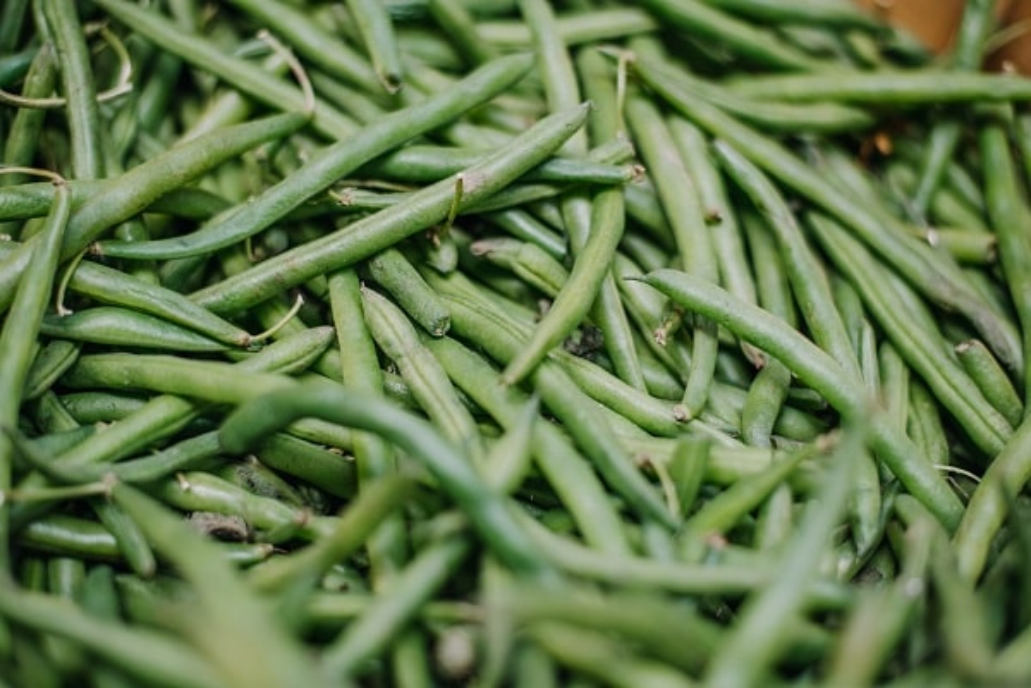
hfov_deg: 39.6
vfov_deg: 27.0
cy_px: 344
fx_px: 1432
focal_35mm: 50
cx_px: 516
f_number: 2.2
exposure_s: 1/320
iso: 400
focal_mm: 50
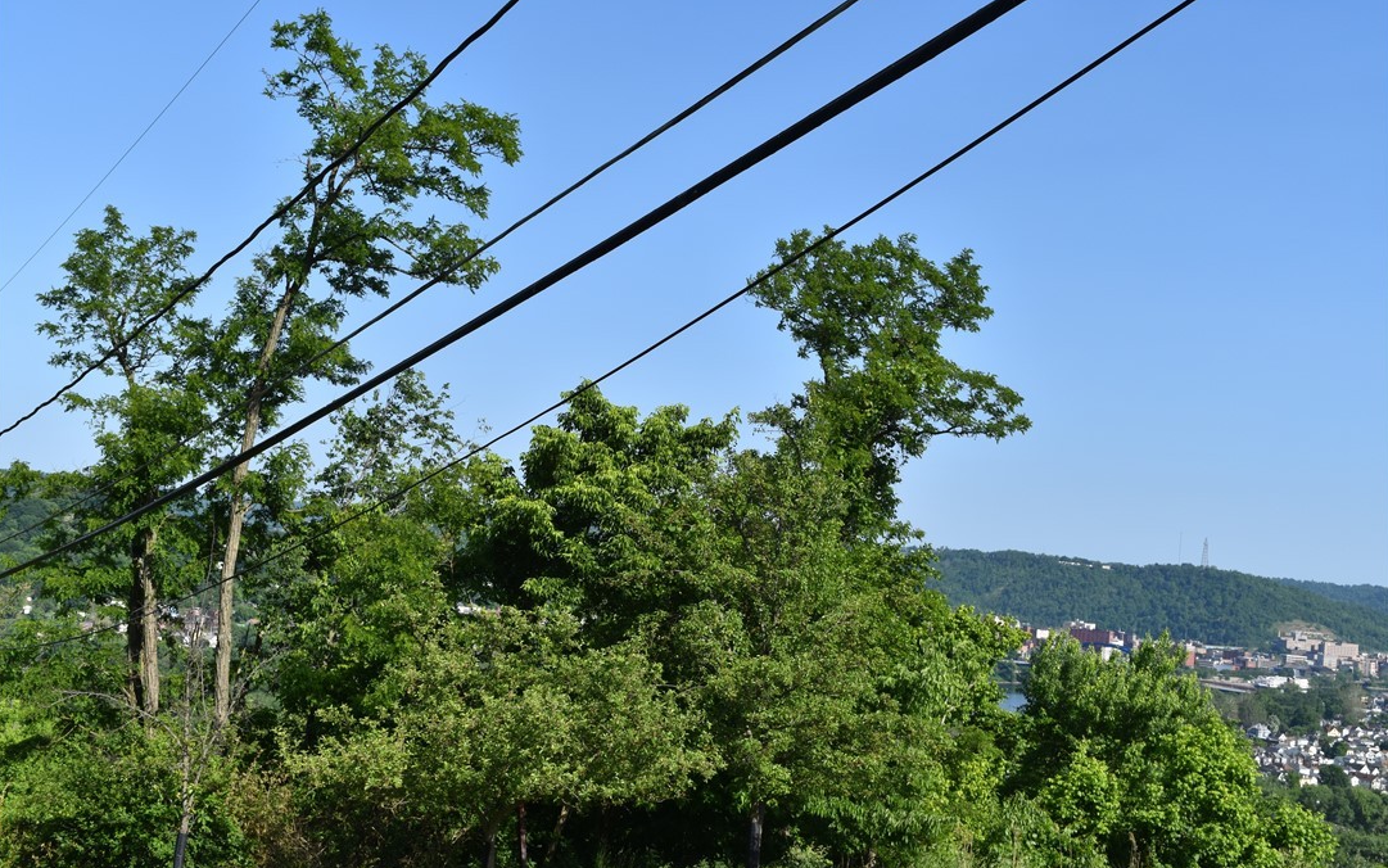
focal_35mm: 43
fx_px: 1627
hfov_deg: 46.2
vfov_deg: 29.9
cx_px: 692
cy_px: 434
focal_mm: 28
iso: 200
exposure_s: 1/400
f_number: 10
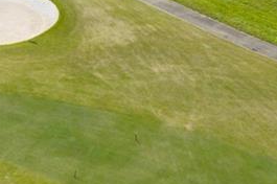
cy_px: -107
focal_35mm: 169
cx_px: -435
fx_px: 1299
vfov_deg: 7.9
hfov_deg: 10.2
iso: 100
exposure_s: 1/500
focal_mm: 10.26
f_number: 5.6
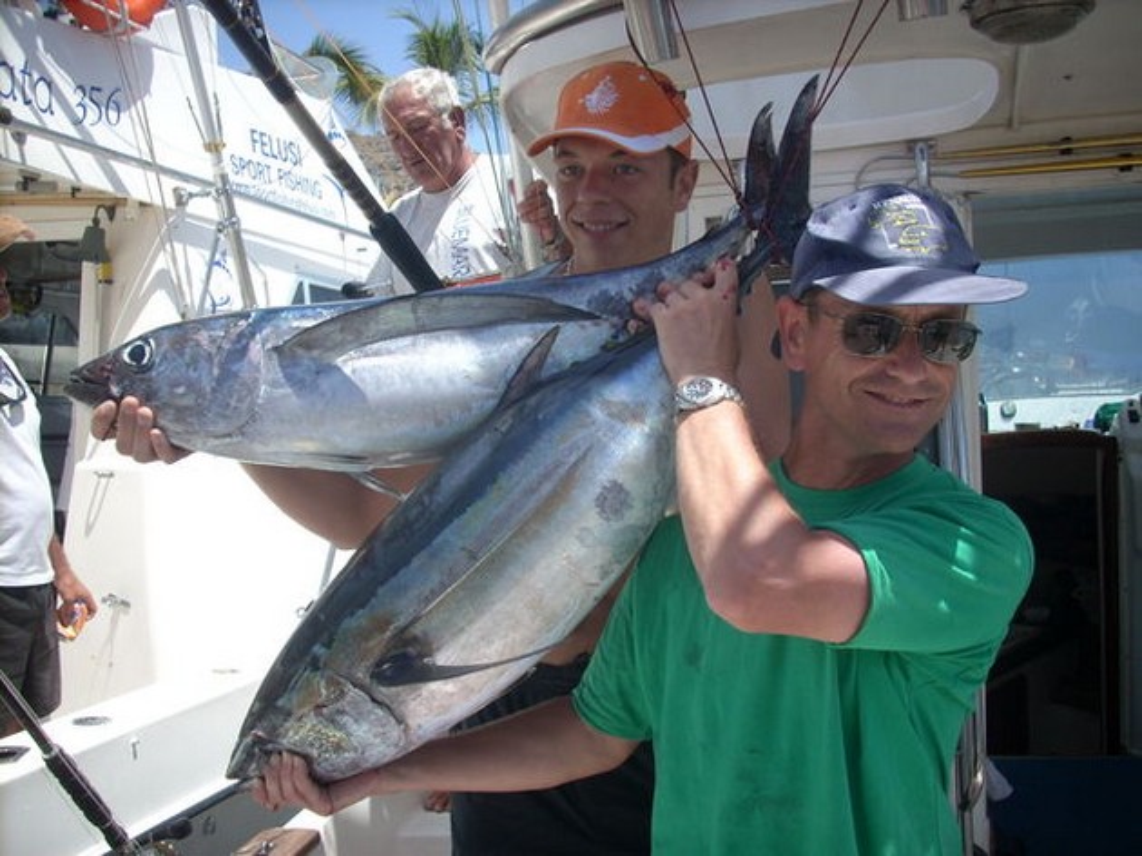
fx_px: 1220
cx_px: 571
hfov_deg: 50.2
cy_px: 428
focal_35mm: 37
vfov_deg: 38.6
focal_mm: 6.2
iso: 64
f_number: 5.6
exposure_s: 1/169
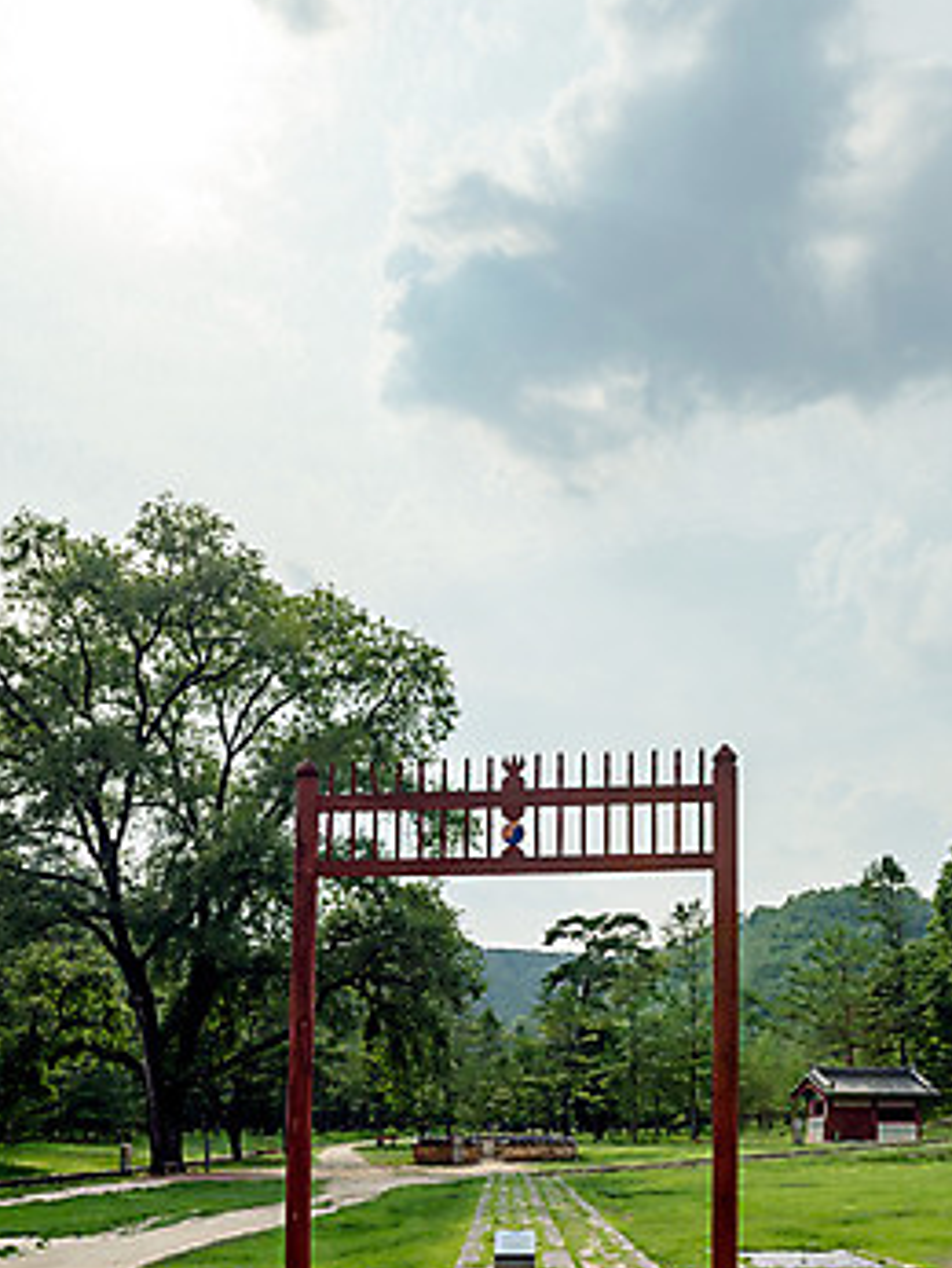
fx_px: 1099
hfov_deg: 46.8
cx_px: 478
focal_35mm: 30
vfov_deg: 59.9
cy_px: 645
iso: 100
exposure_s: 1/1250
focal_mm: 27
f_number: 6.3
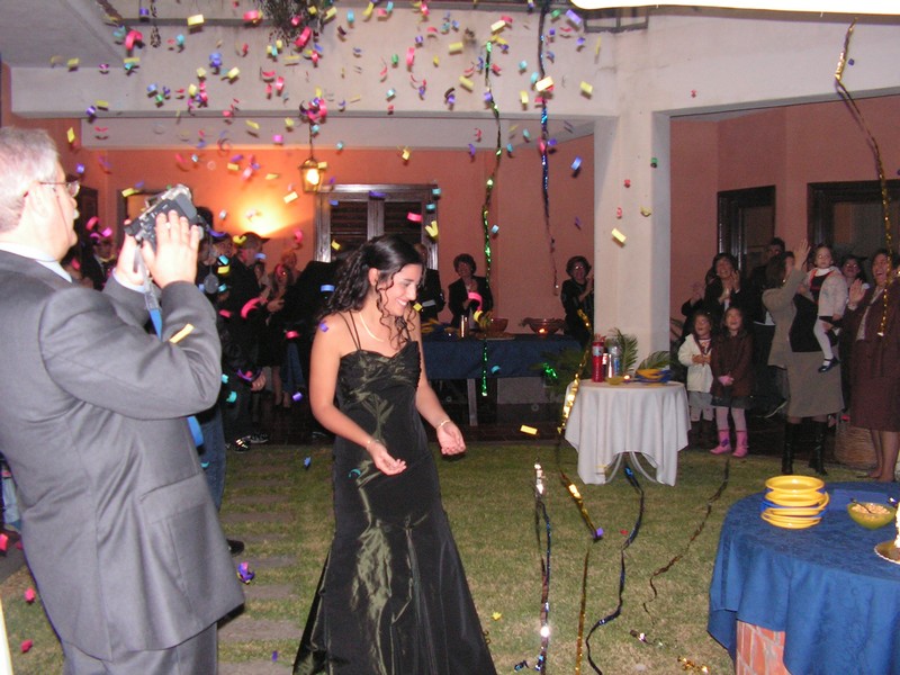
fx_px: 936
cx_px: 450
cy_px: 338
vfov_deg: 39.7
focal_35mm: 36
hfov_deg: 51.4
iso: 200
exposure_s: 1/40
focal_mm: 6
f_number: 3.2
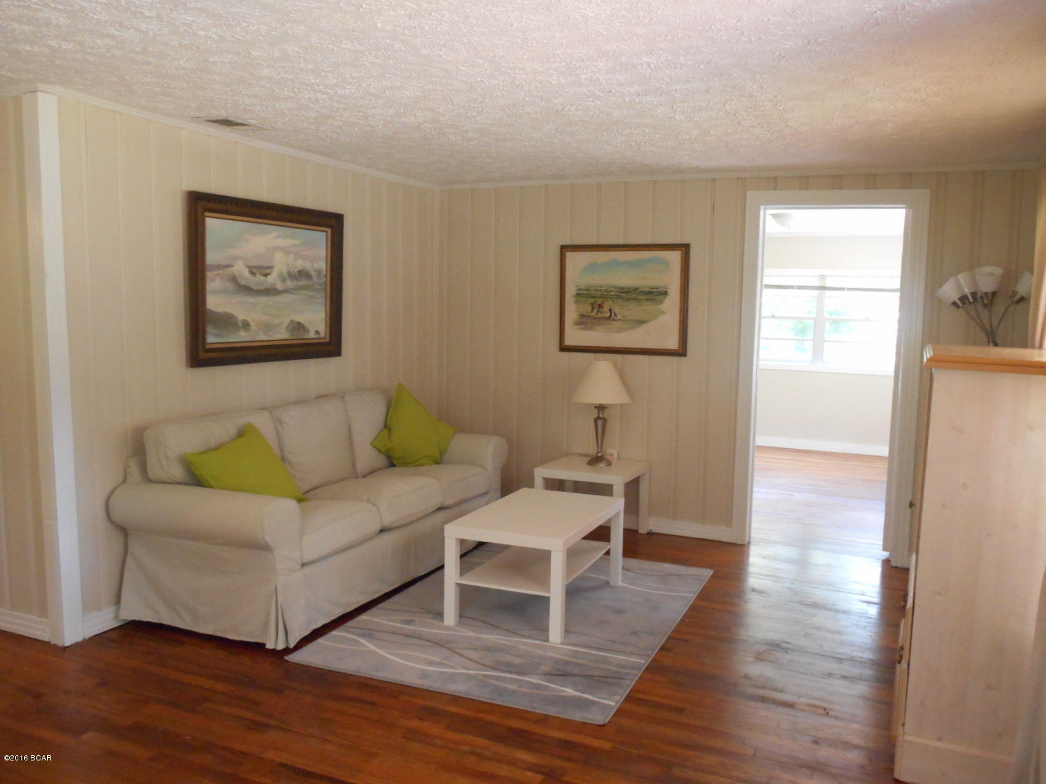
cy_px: 392
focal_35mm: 29
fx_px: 876
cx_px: 523
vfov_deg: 48.2
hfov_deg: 61.7
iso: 450
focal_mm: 5.2
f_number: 4
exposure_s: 1/25
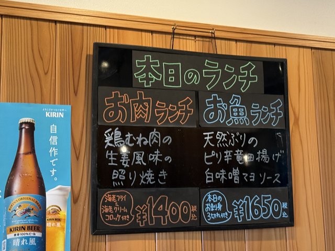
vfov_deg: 30.3
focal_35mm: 48
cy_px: 126
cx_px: 168
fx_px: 465
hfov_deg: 39.7
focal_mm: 6.76
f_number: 1.78
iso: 80
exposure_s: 1/60
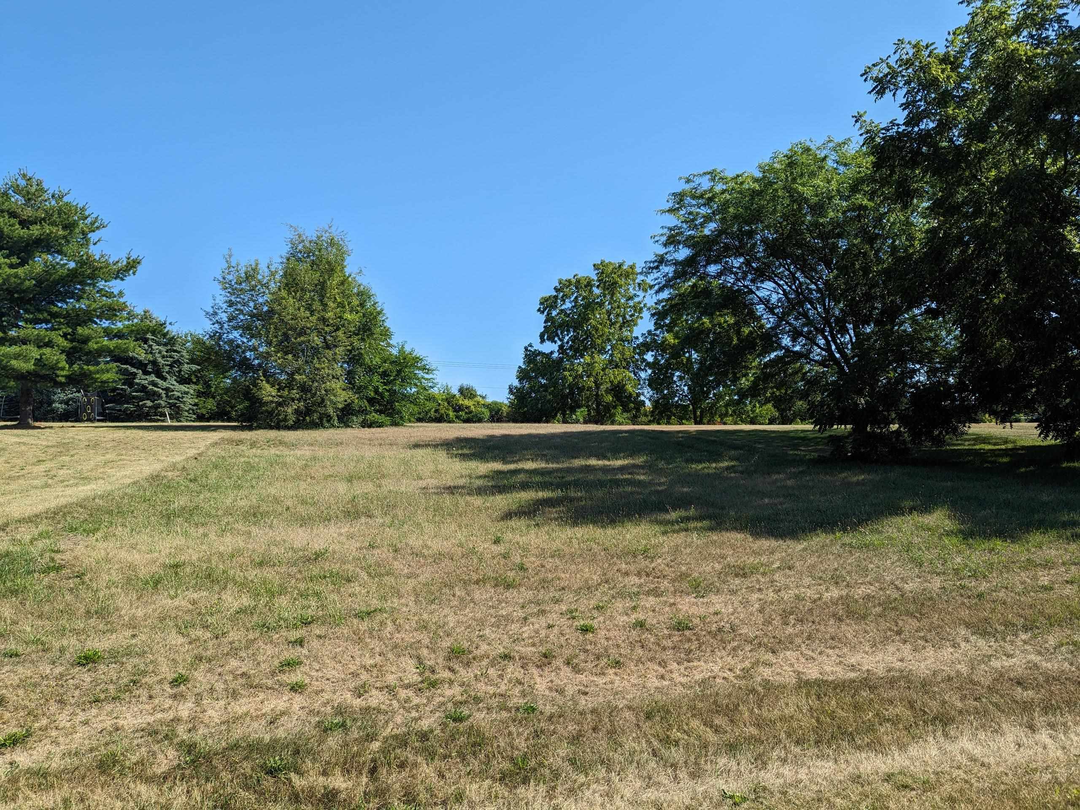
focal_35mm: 24
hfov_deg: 71.6
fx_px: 749
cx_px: 540
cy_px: 405
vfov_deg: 56.8
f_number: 1.85
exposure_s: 1/1414
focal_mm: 6.81
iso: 45
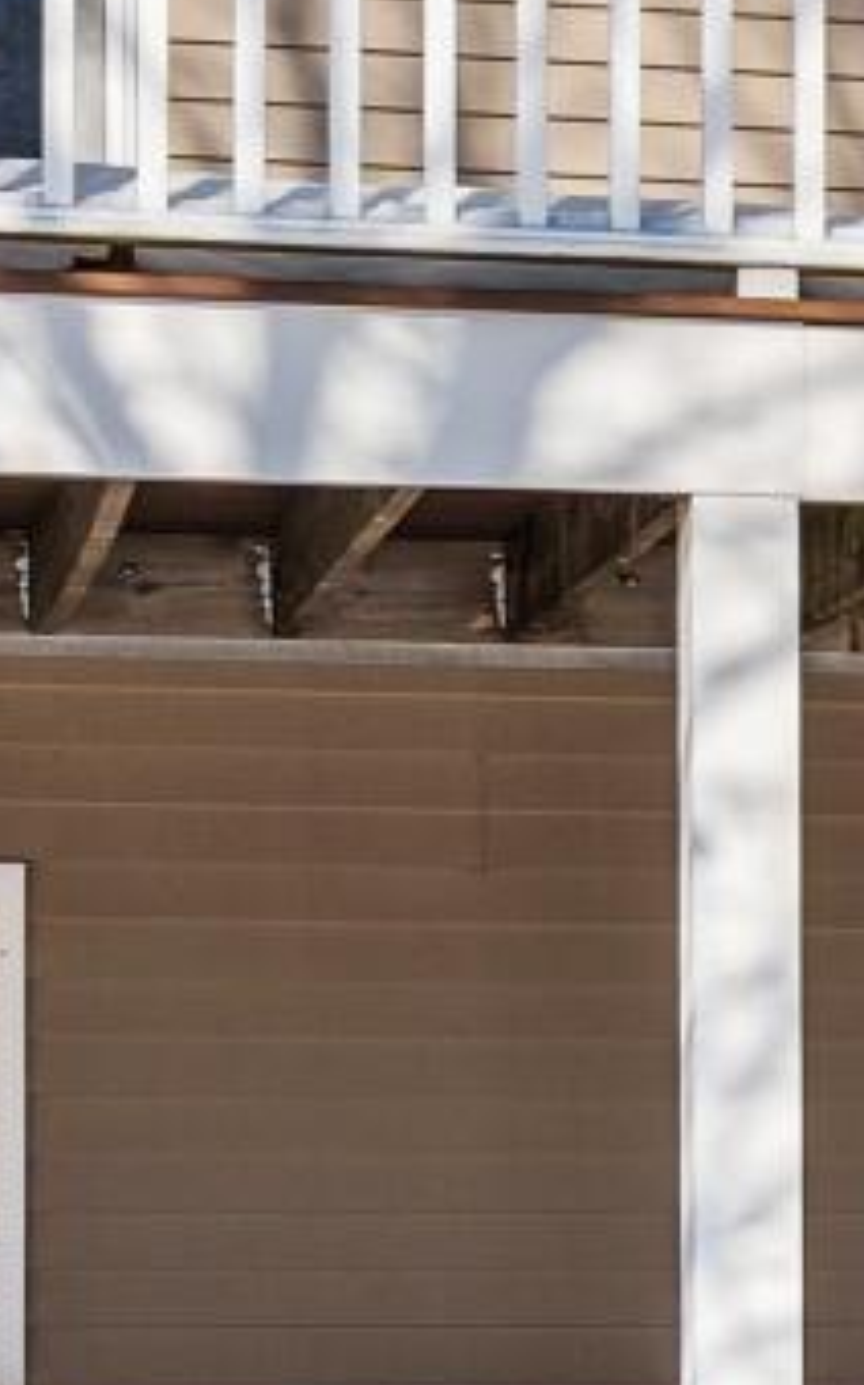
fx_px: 7133
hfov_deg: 6.5
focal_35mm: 189
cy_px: 293
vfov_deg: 11.1
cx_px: 2221
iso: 250
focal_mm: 21
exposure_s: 1/2000
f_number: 8
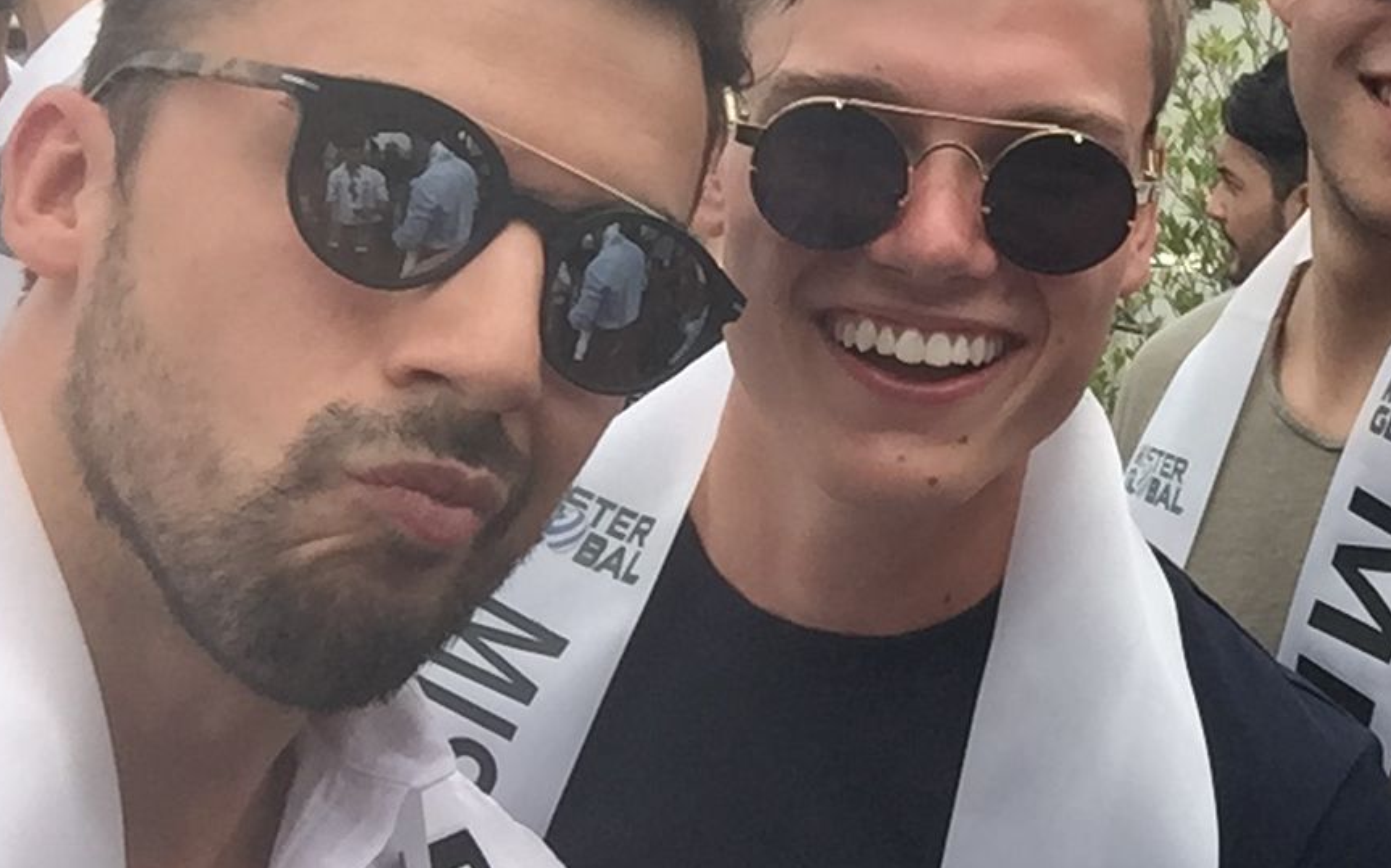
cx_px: 1096
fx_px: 2464
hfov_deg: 30.8
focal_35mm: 65
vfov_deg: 19.8
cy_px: 176
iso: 32
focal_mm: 2.65
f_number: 2.2
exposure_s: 1/974
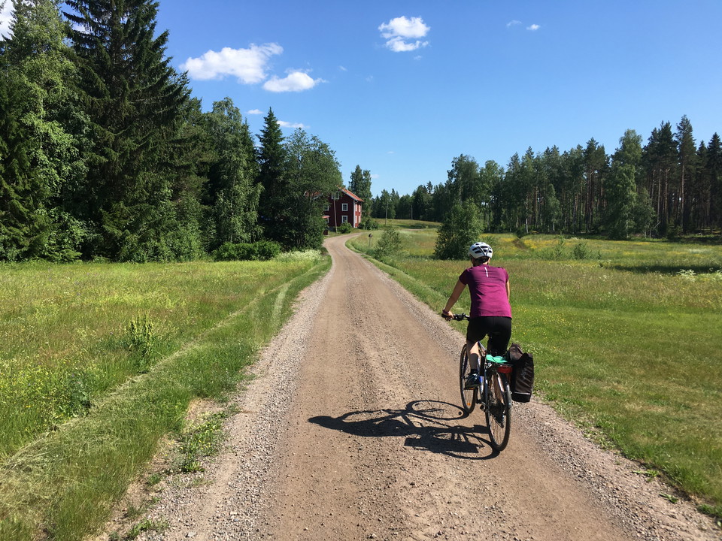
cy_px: 270
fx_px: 605
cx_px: 361
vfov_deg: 48.2
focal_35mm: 29
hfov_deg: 61.7
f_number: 2.2
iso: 25
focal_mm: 4.15
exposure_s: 1/1425
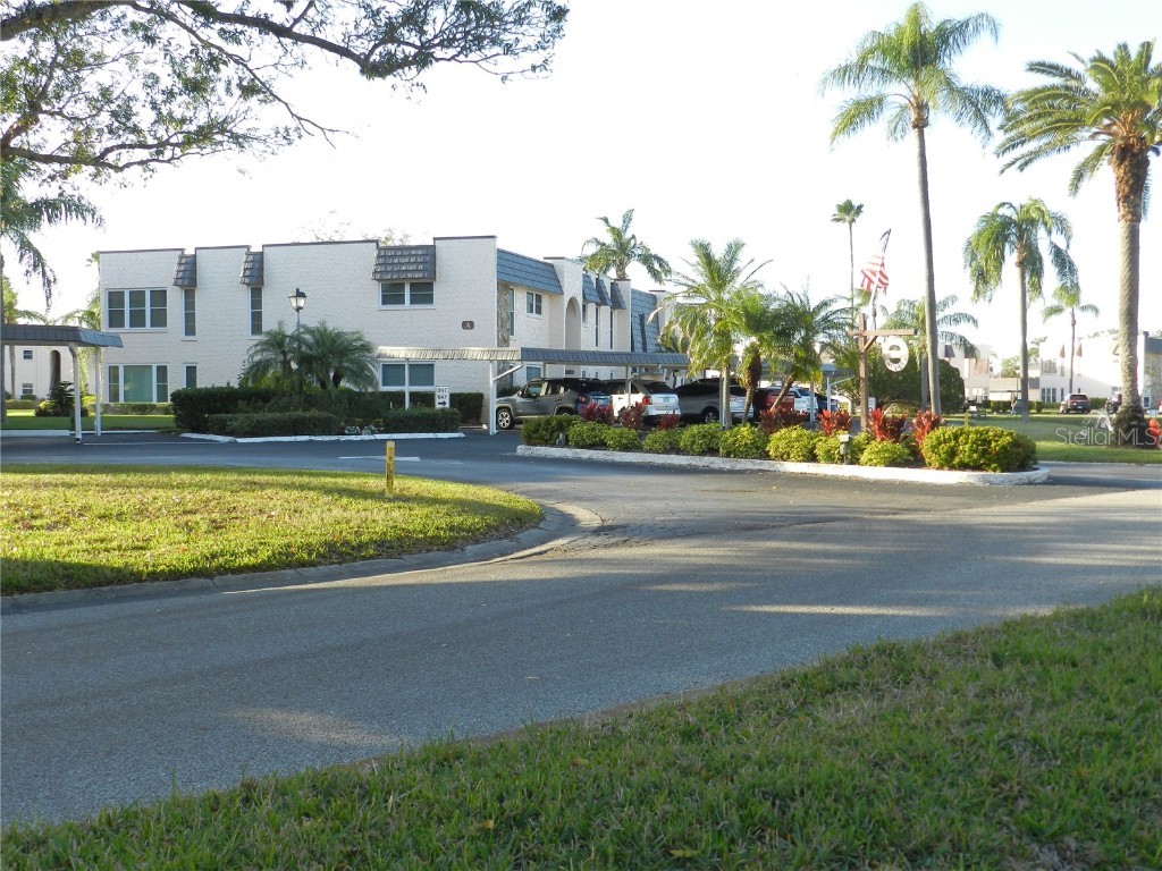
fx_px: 1276
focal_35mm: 38
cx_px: 581
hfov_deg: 49.0
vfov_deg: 37.7
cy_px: 436
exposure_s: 1/250
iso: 160
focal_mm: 6.7
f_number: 4
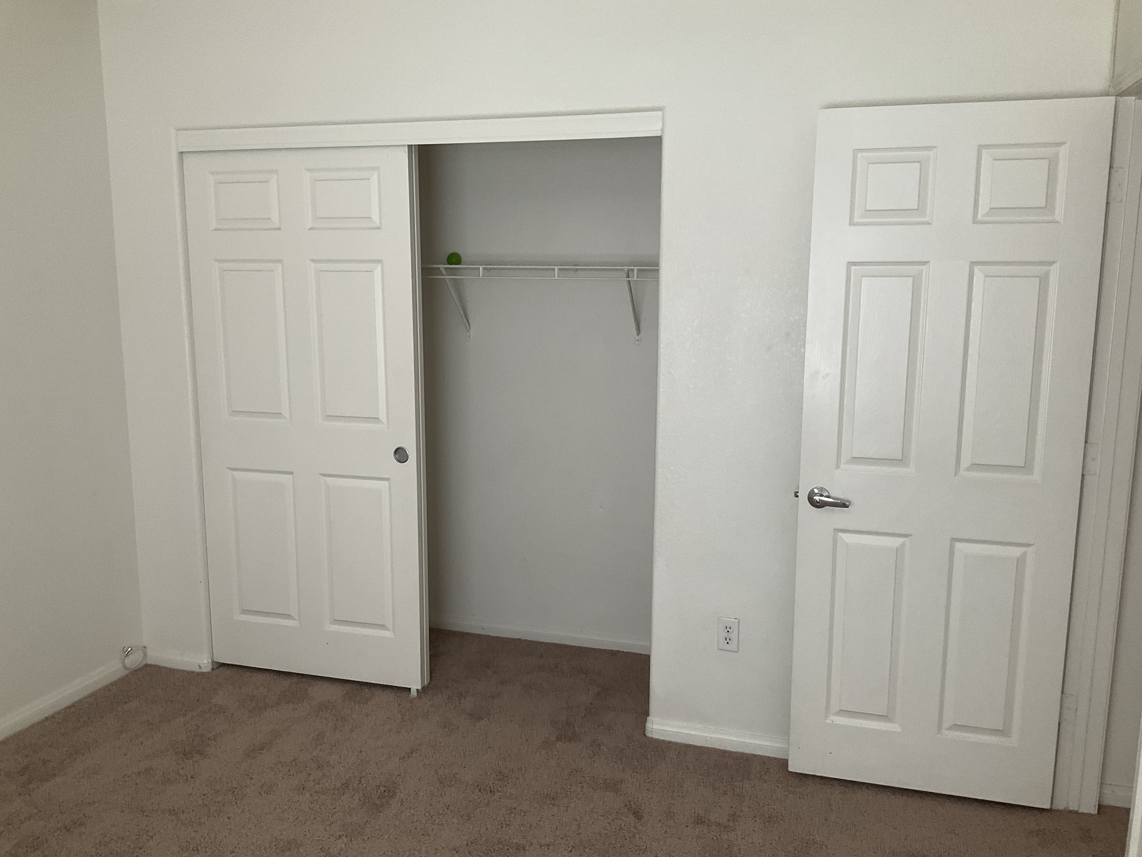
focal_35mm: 29
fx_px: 957
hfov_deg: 61.7
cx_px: 571
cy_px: 428
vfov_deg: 48.2
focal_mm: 3
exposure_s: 1/60
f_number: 1.8
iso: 80
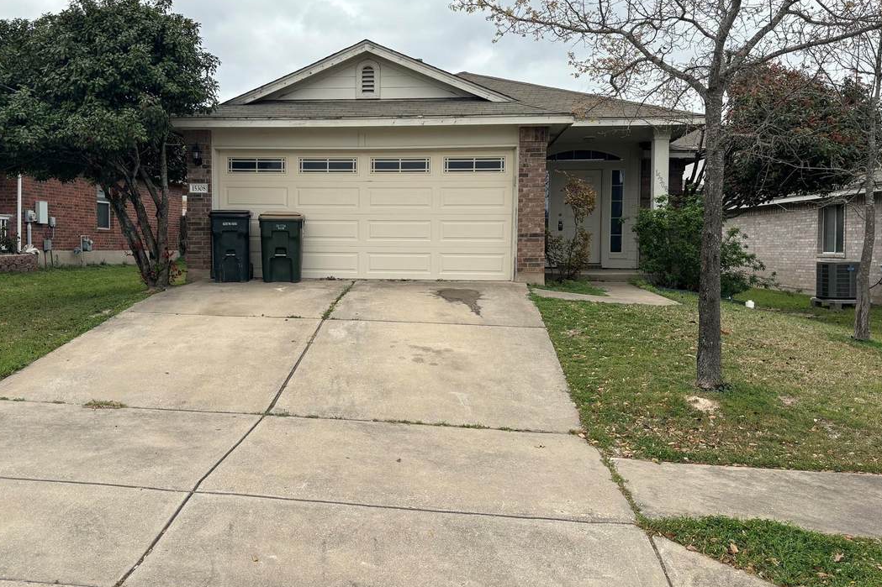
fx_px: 808
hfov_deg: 56.9
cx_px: 370
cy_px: 271
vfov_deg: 39.9
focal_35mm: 33
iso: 50
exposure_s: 1/3534
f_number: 1.6
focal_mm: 5.96
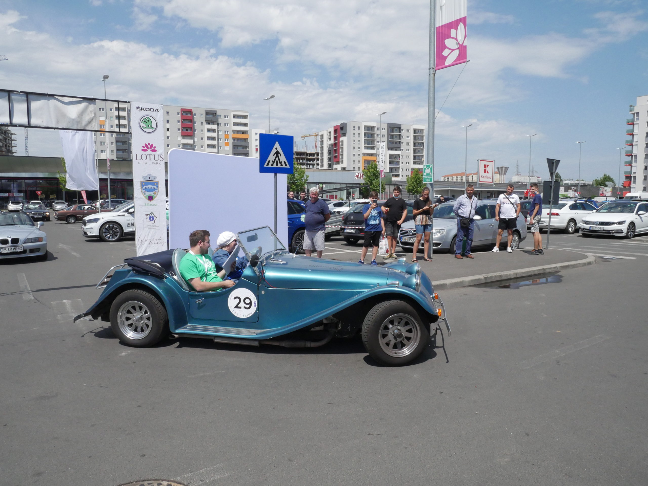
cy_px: 243
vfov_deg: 56.8
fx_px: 449
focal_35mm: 24
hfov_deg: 71.6
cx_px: 324
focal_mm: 12
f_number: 10
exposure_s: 1/3200
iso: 1600
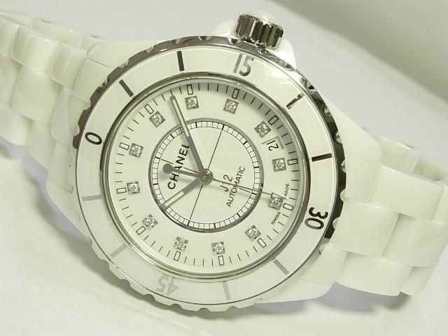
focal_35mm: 62
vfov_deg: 23.7
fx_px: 802
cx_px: 224
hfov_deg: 31.2
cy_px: 168
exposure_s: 1/5.9
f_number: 7.7
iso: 50
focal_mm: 12.9
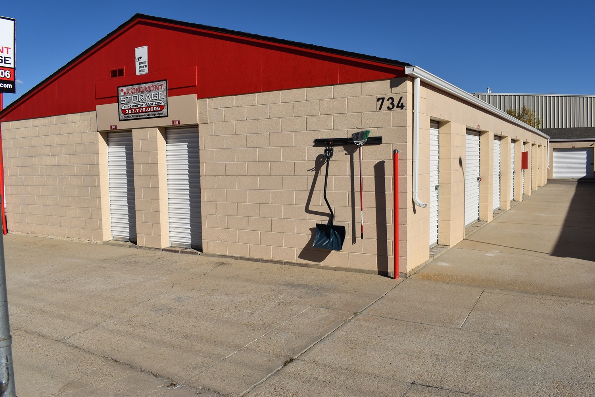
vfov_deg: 43.6
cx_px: 298
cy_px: 198
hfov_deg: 61.9
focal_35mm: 30
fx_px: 496
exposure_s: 1/500
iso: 100
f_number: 11
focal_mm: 20
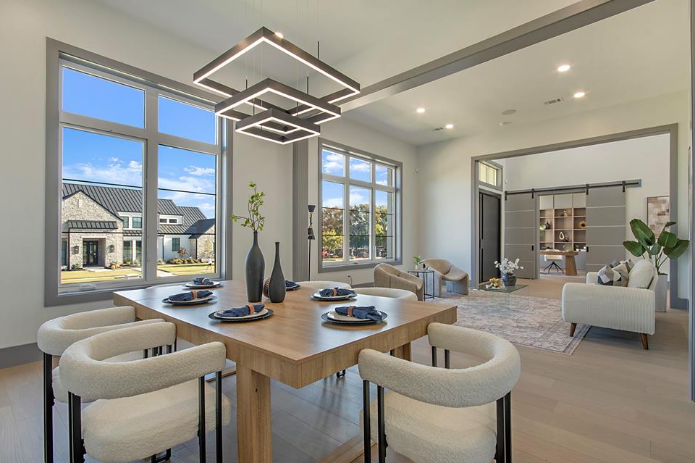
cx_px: 349
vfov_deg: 73.7
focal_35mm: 16
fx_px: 309
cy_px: 235
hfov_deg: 96.8
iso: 100
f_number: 11
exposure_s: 1/15
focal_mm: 10
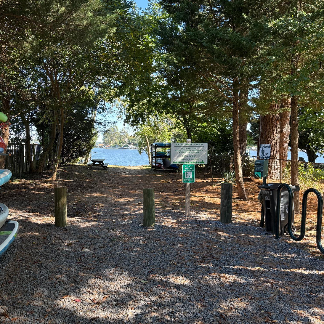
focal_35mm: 29
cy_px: 160
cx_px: 119
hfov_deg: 54.9
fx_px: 307
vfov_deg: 55.6
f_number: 1.78
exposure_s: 1/283
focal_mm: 6.76
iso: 100
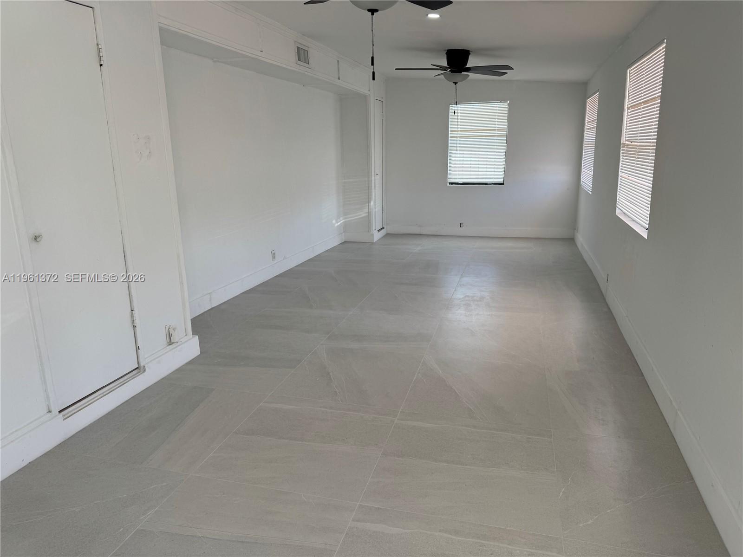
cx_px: 372
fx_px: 515
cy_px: 278
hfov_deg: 71.6
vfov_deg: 56.8
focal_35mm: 24
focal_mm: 6.76
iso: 64
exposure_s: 1/196
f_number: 1.78
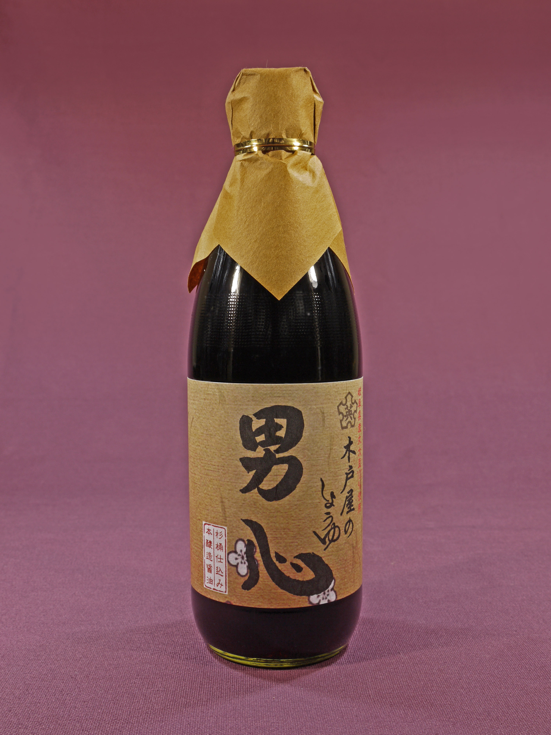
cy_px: 368
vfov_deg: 46.8
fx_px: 849
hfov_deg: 36.0
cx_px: 276
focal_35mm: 40
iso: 100
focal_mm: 20
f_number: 10
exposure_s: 1/2.5
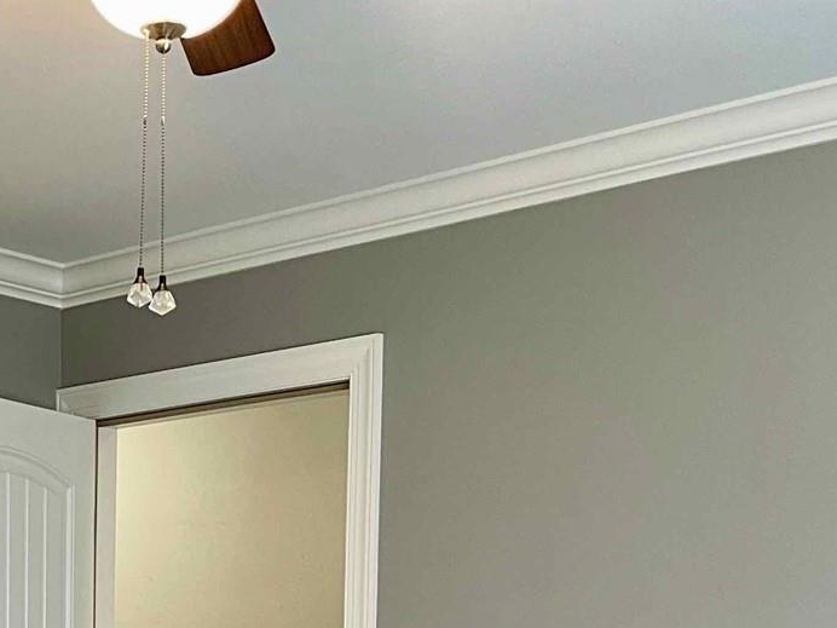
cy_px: 823
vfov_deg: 18.5
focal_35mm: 74
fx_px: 1789
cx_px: -85
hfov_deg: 24.5
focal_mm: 5.1
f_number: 1.6
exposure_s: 1/60
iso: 100
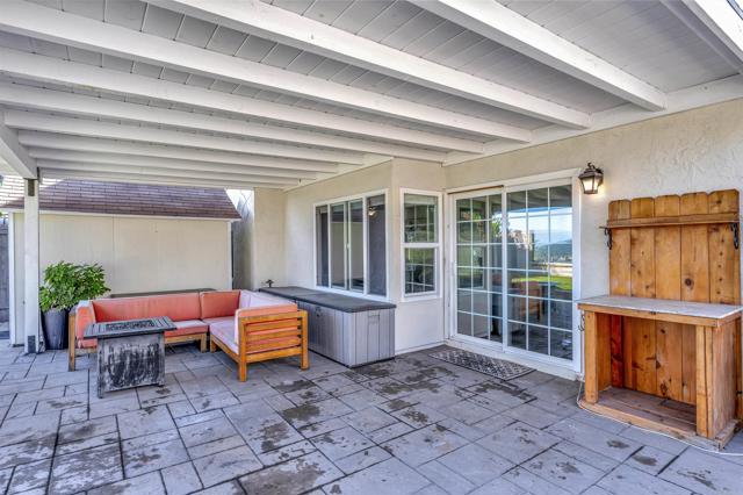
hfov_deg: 88.5
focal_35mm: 18
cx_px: 372
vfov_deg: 65.9
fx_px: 382
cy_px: 248
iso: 400
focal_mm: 18.5
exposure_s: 1/200
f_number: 8
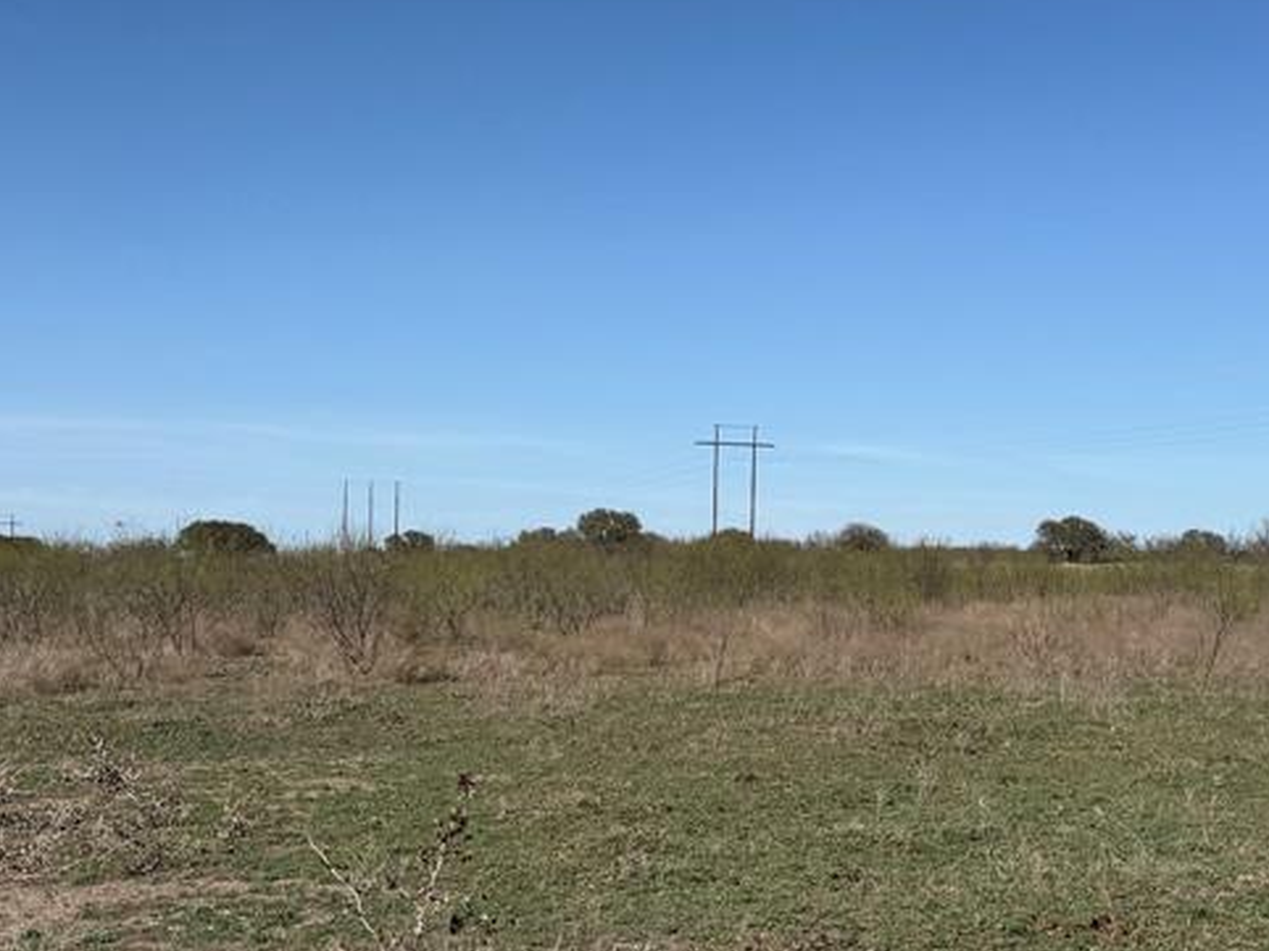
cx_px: 669
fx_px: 1869
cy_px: 466
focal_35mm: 51
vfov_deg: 28.5
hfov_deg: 37.5
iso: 80
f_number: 1.78
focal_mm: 6.76
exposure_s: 1/7353
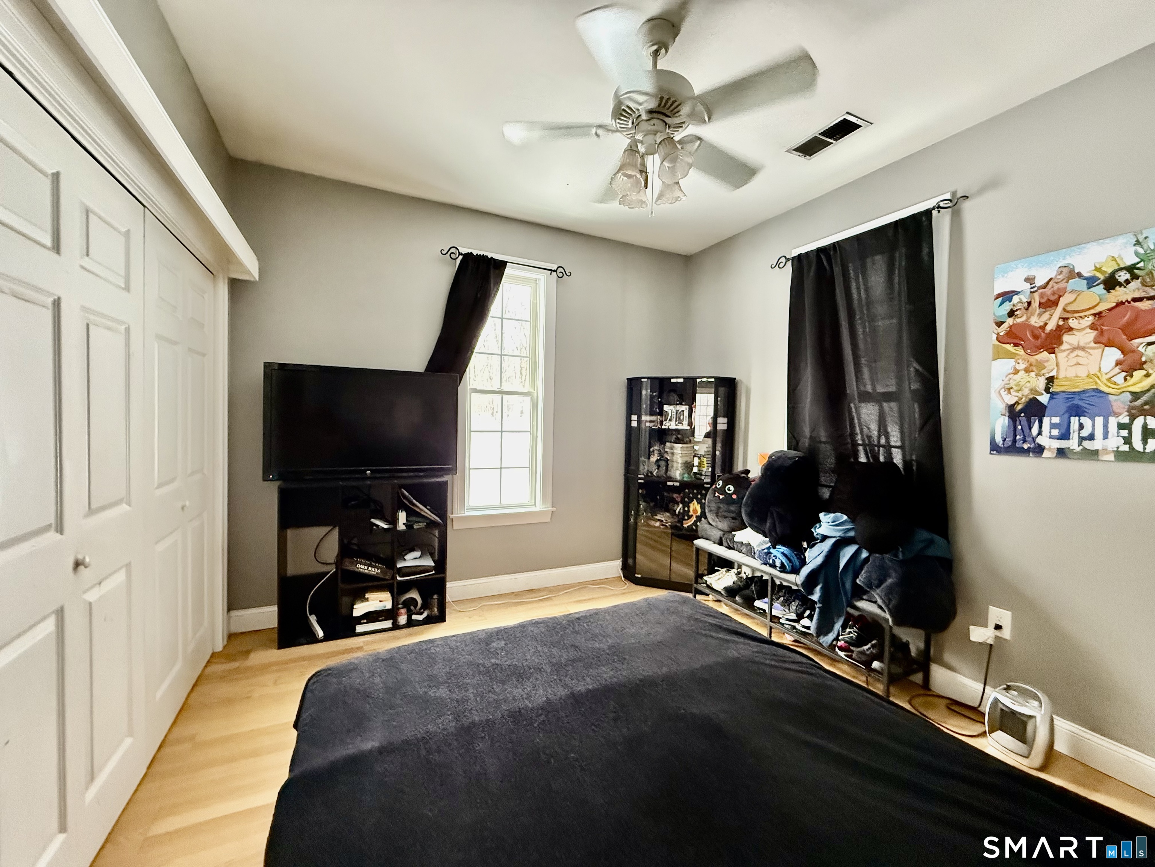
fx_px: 467
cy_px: 434
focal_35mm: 14
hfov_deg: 102.1
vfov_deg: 85.7
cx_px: 578
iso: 800
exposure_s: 1/60
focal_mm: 2.22
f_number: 2.2
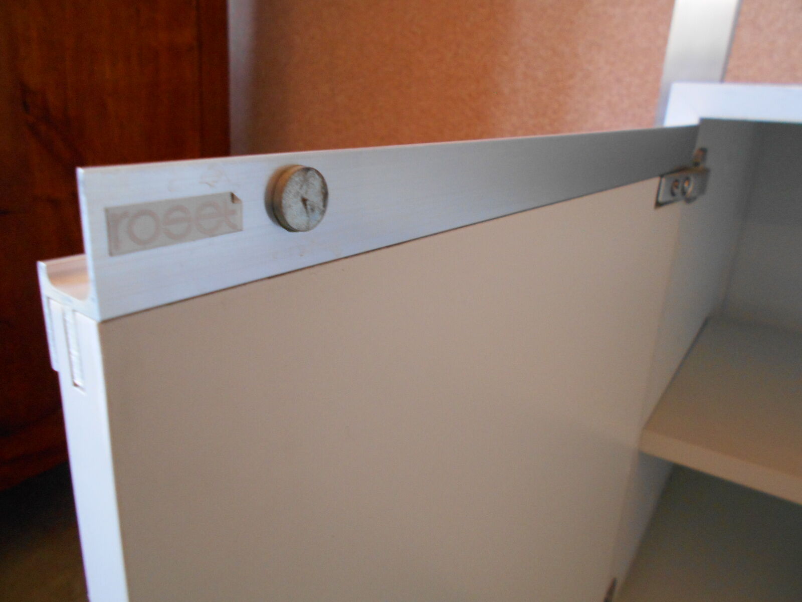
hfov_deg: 67.3
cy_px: 301
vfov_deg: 53.1
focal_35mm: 26
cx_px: 401
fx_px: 602
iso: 400
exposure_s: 1/15
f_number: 3.2
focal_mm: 4.6
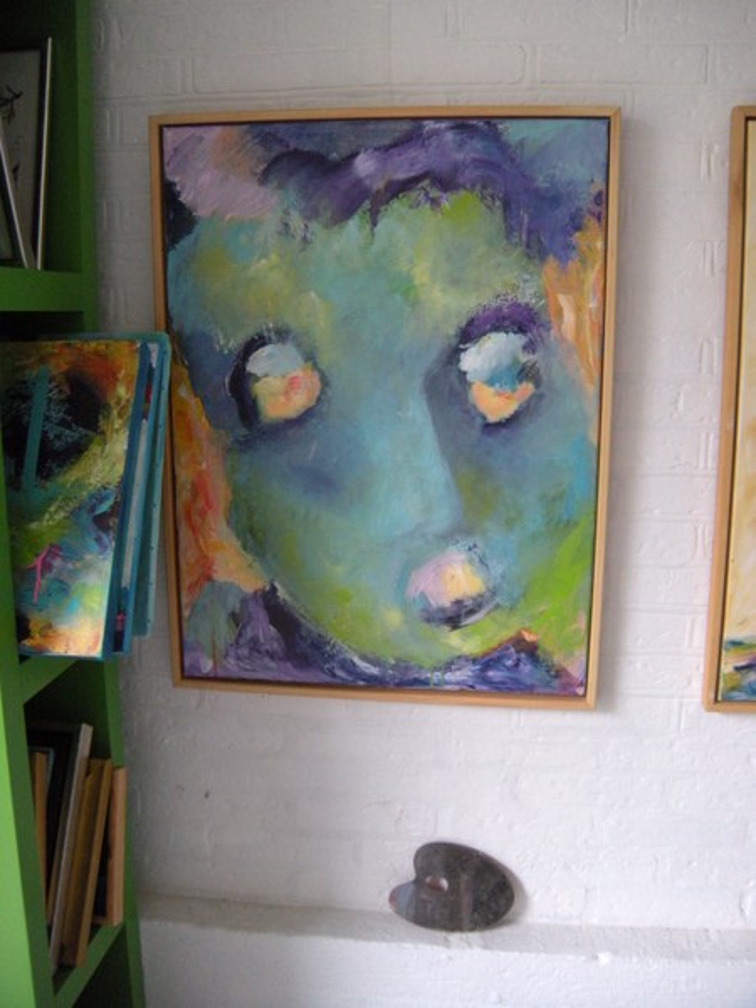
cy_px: 504
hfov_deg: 40.7
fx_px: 1019
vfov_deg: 52.6
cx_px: 378
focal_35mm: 35
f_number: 3.8
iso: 279
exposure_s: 1/55.2
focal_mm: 5.9
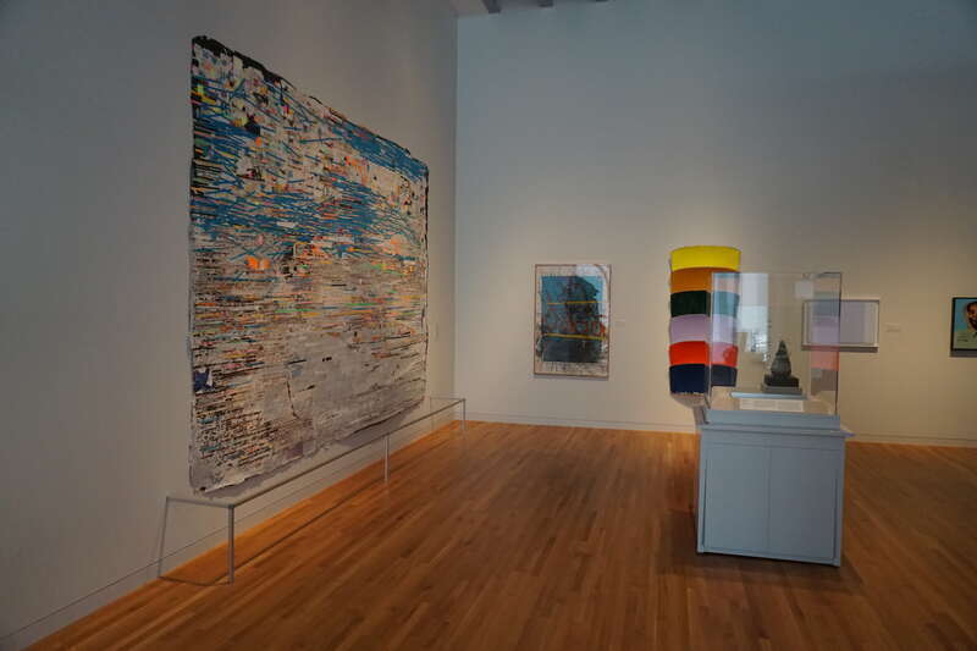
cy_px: 326
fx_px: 651
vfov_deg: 53.1
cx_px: 488
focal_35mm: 24
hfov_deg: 73.8
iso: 1600
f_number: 4
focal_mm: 16
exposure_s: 1/160
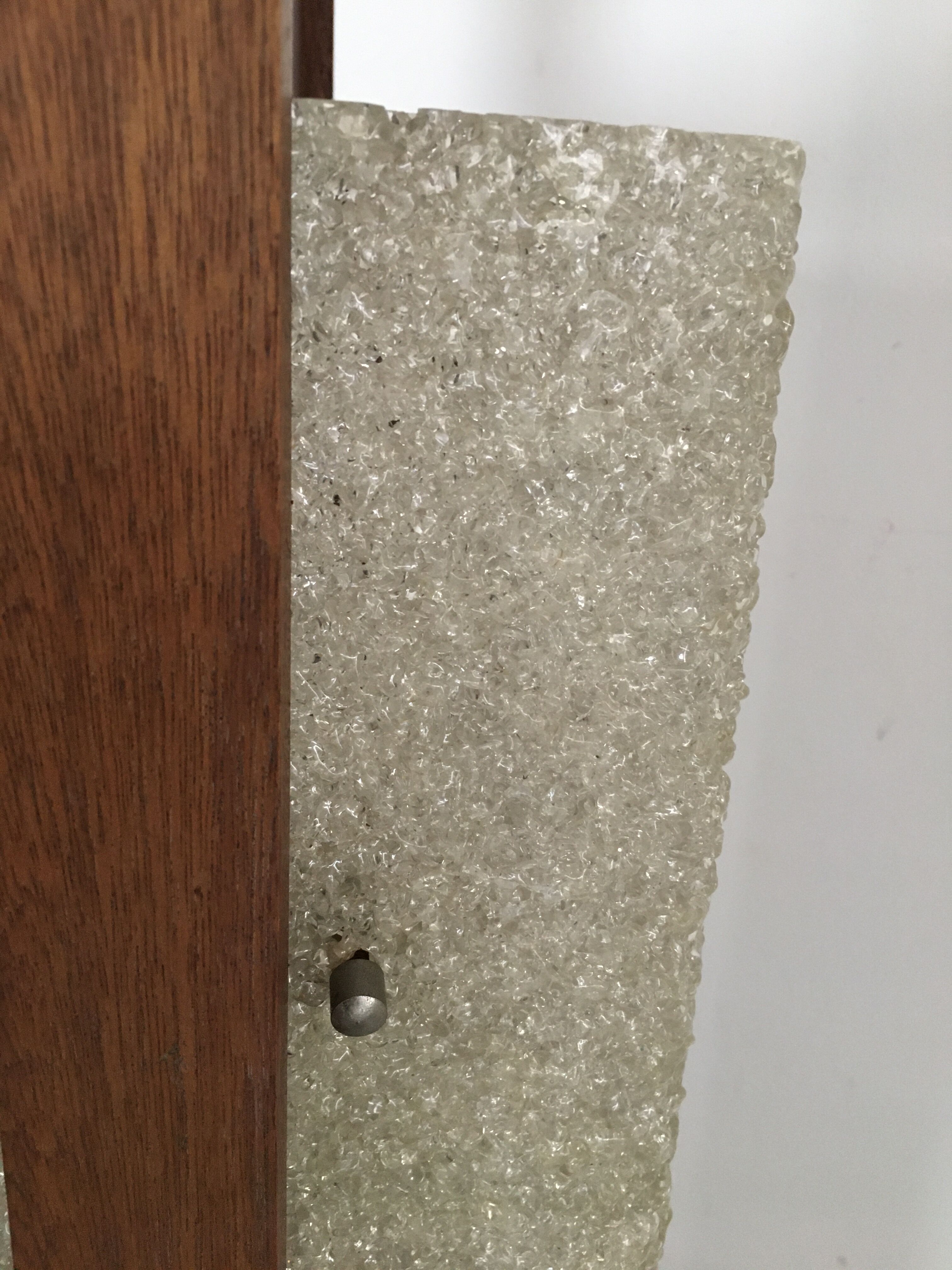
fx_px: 1063
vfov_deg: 61.7
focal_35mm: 29
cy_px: 635
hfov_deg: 48.2
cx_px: 476
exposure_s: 1/17
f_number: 2.2
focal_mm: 4.15
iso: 200
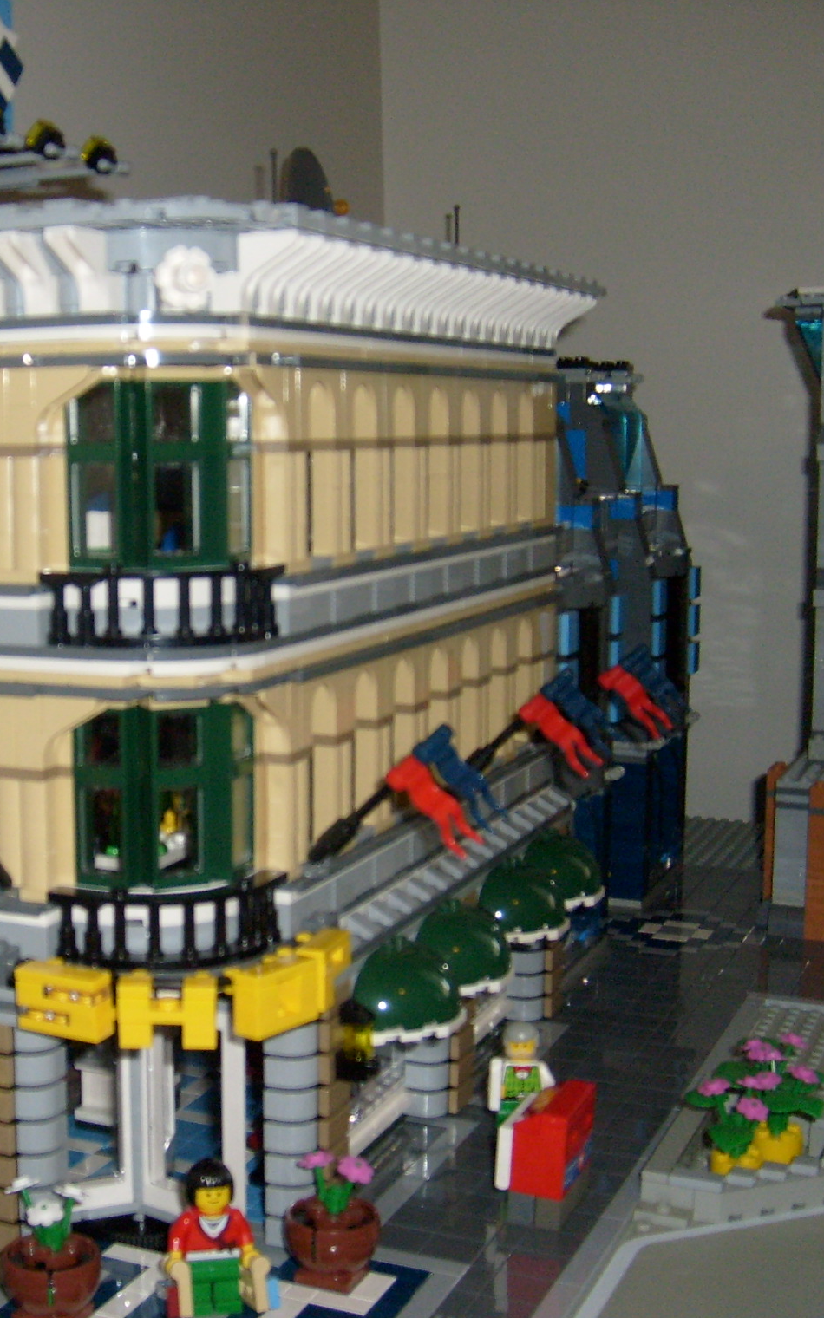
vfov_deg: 40.3
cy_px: 661
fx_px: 1797
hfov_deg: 25.3
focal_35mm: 50
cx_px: 133
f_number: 2.8
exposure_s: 1/45
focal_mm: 5.8
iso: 100
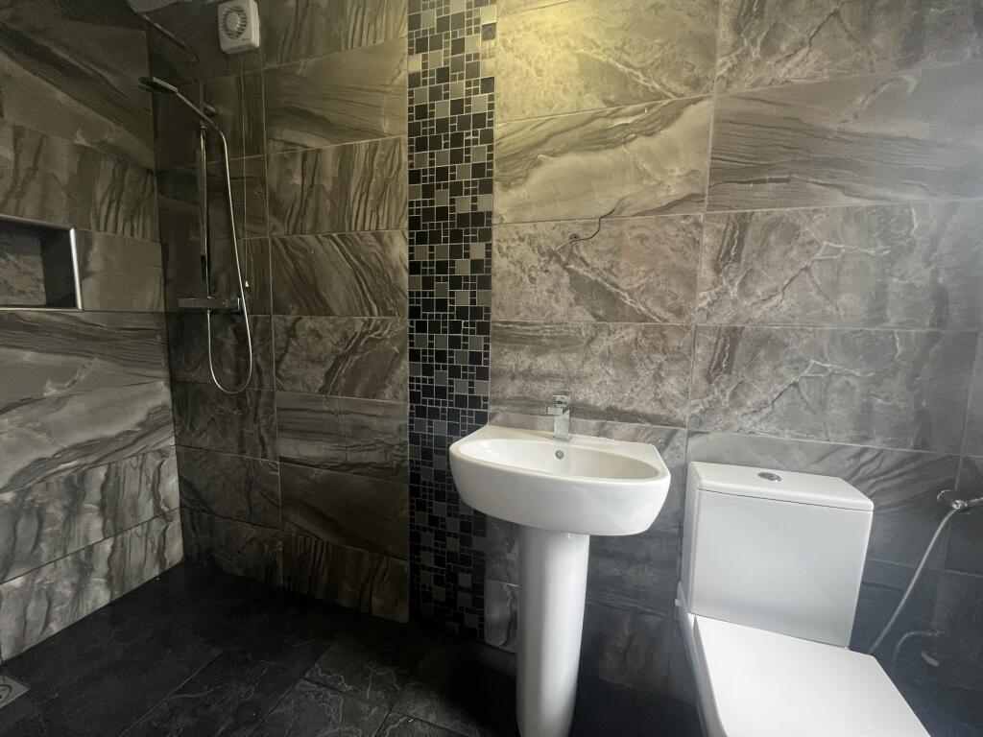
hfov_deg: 106.2
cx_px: 492
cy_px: 368
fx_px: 369
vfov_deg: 89.9
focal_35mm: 13
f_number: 1.8
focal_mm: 1.57
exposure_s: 1/50
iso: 160
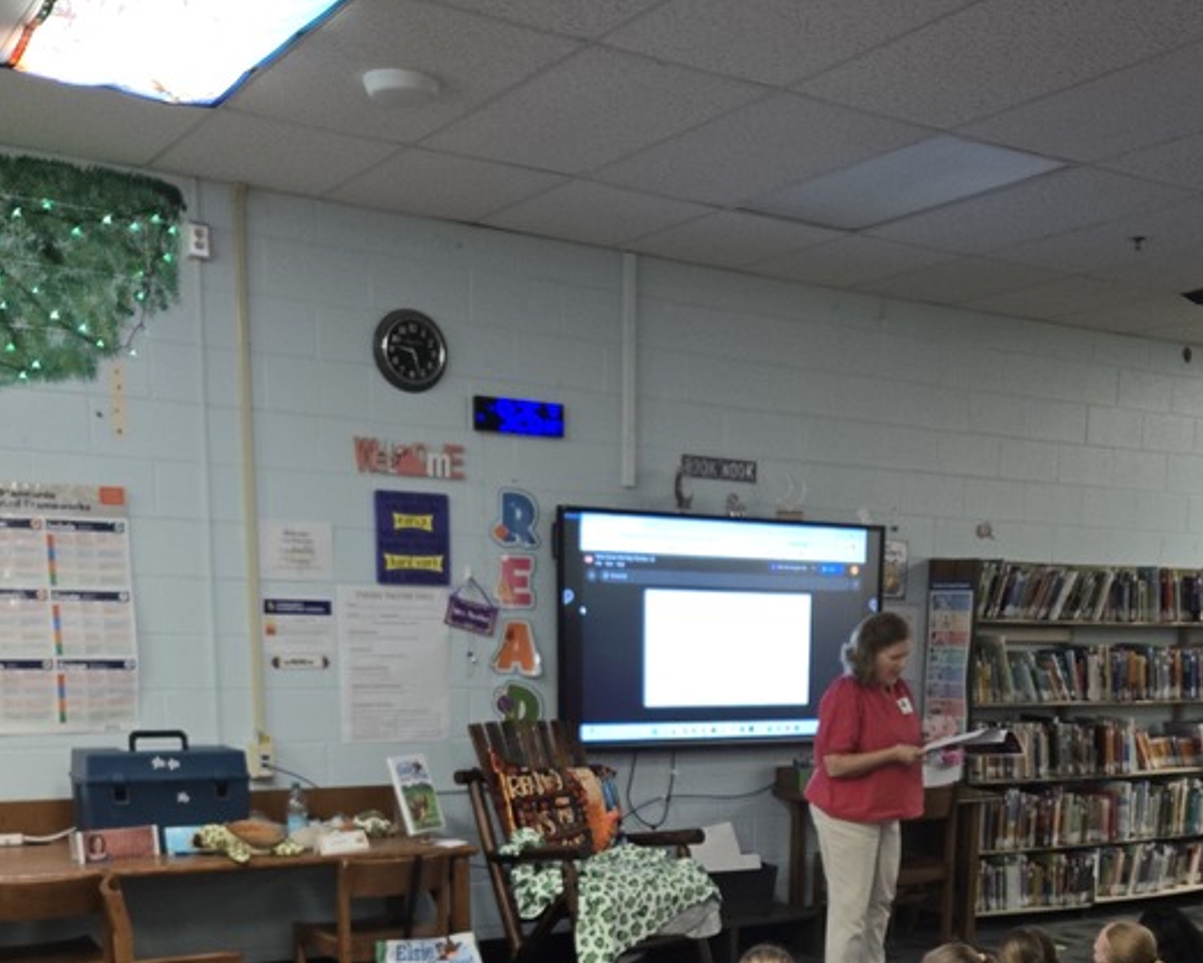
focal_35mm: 44
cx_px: 767
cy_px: 882
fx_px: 1567
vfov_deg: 32.3
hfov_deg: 41.6
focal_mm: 5.4
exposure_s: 1/120
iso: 250
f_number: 1.8
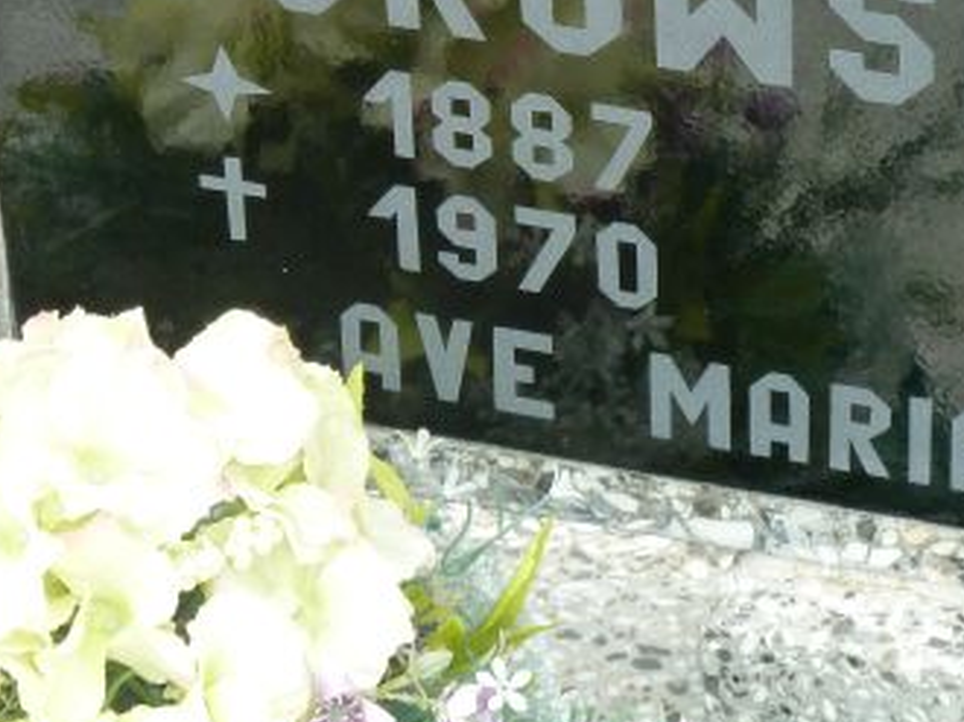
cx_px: 470
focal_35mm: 202
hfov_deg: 9.8
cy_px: 64
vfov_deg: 7.3
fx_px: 5621
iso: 250
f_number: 4.3
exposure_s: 1/125
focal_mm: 17
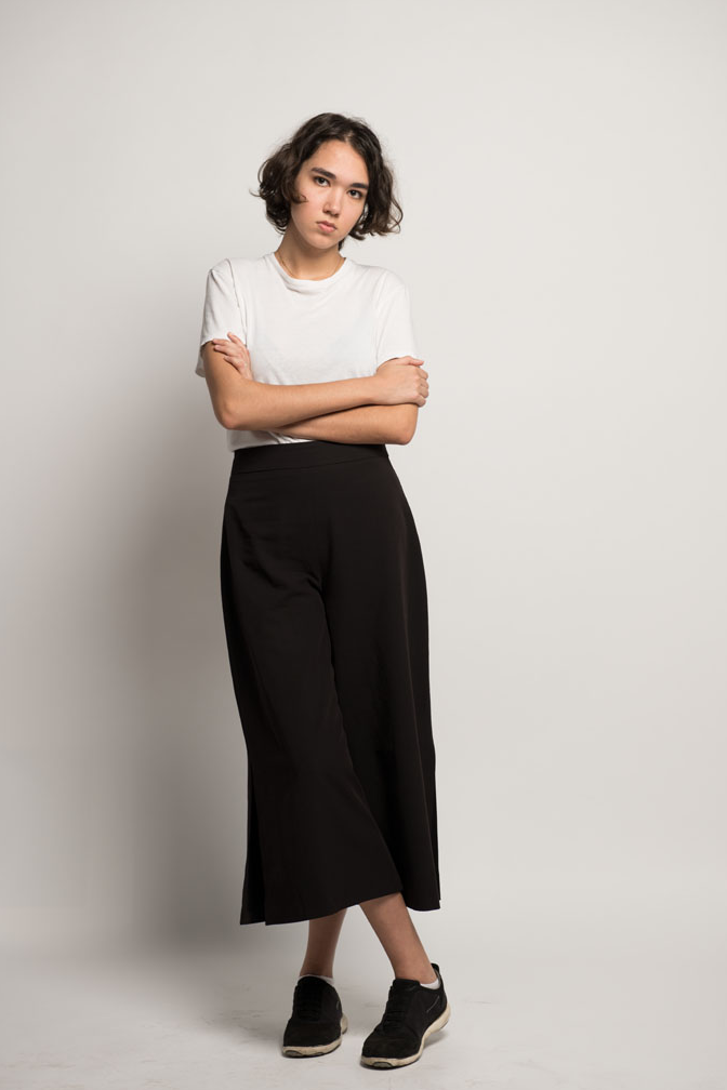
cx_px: 367
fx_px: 1908
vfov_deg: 31.9
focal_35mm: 63
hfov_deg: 21.6
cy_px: 543
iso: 100
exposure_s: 1/160
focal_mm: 62
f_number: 6.3
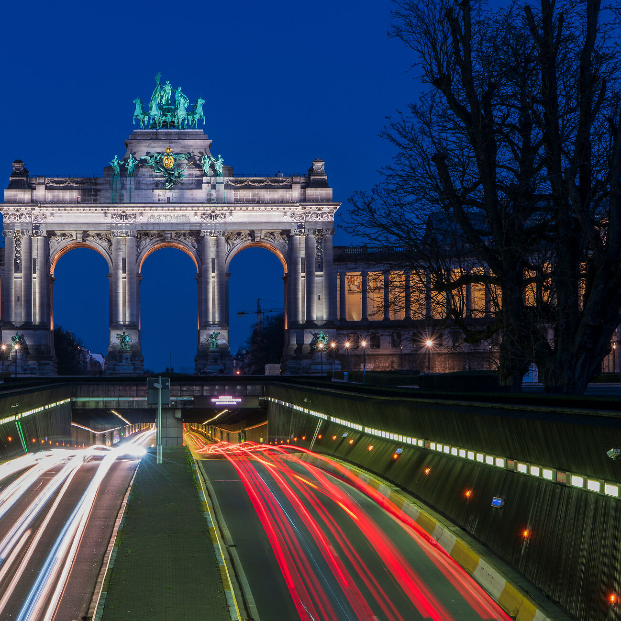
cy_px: 320
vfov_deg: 15.8
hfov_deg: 15.8
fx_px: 2233
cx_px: 168
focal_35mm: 110
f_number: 18
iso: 64
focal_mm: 70
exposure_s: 20
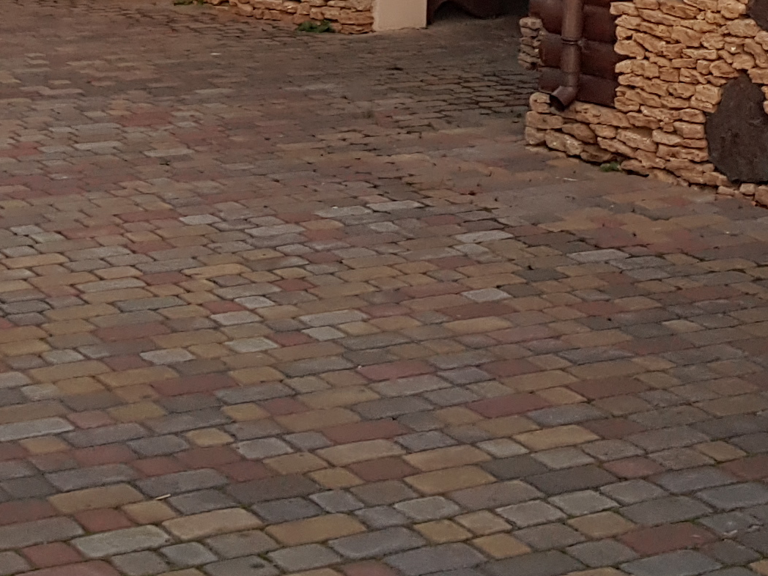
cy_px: -211
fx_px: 2219
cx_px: 632
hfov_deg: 19.4
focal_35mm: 100
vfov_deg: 14.1
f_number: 1.7
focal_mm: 4.2
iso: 160
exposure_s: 1/40
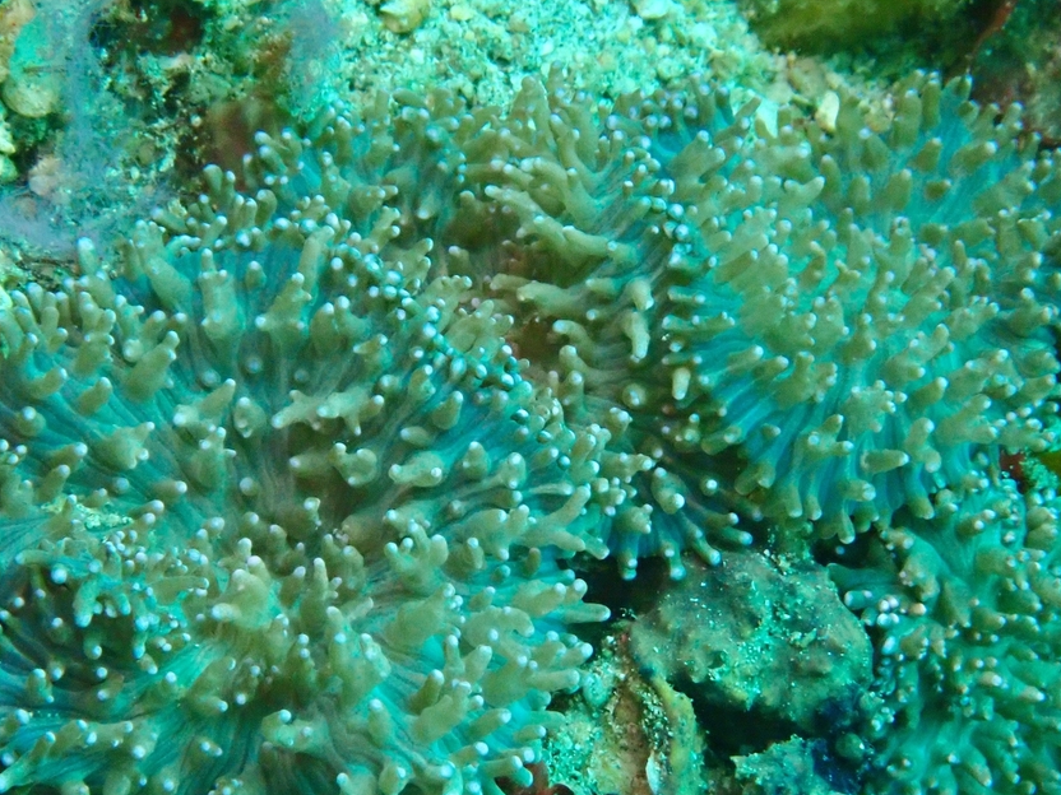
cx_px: 482
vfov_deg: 10.8
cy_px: 515
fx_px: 4199
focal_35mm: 137
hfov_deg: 14.4
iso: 1000
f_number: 6.3
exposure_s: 1/200
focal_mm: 18
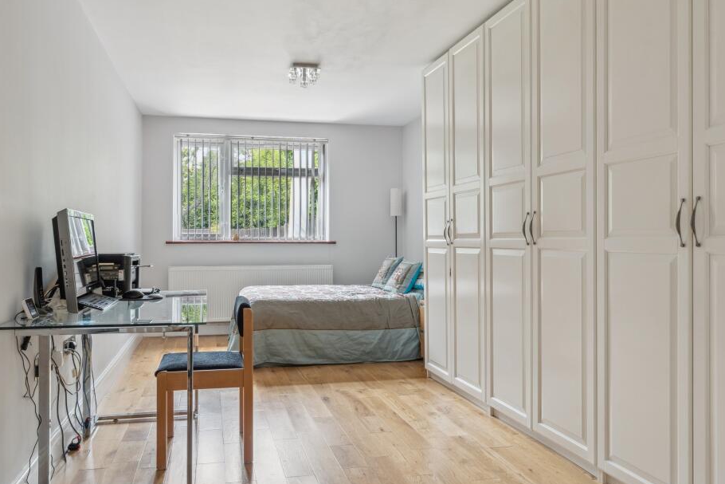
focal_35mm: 27
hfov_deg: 67.3
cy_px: 244
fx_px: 544
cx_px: 340
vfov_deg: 47.9
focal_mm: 24
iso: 320
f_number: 9
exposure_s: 1/4
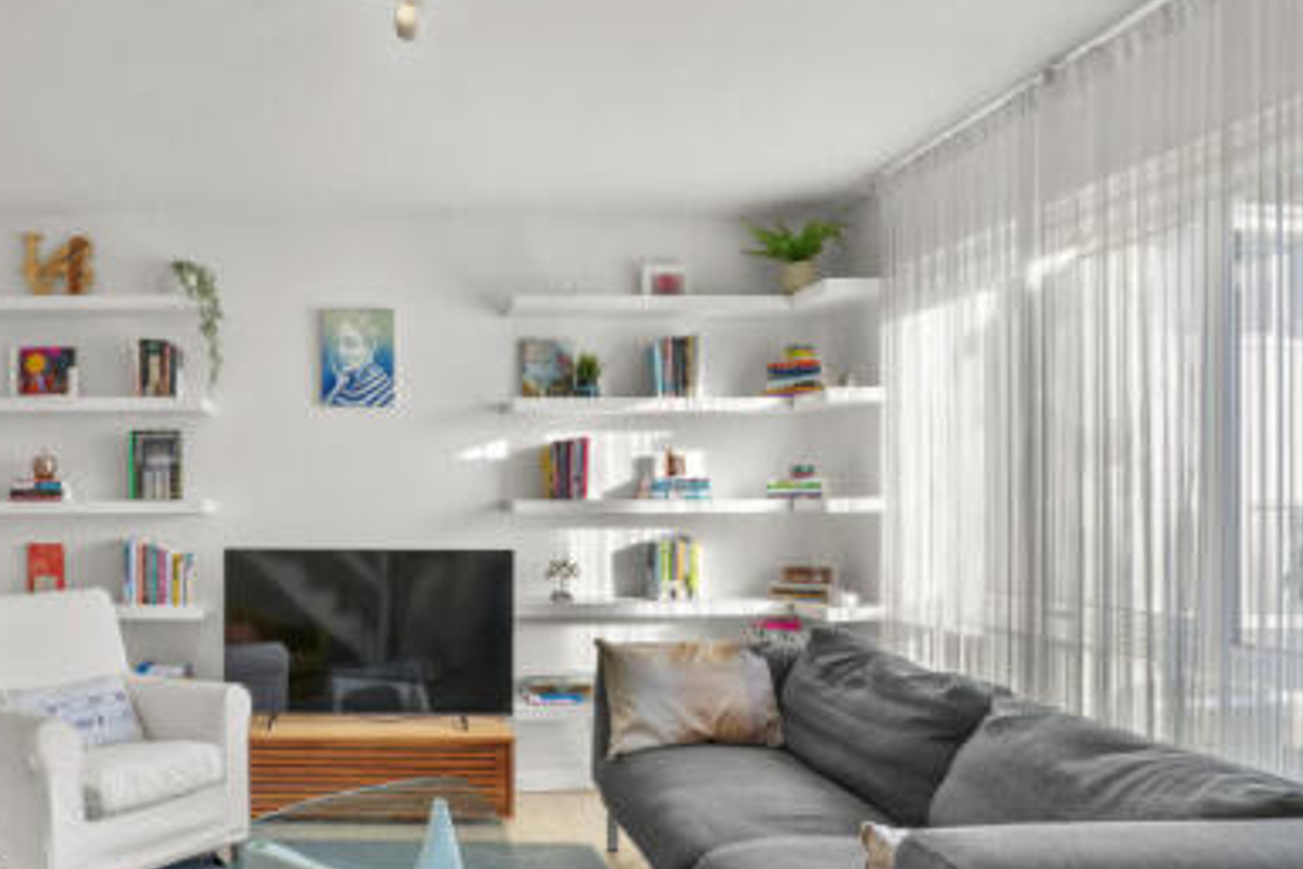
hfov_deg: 60.8
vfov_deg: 44.8
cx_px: 358
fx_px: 1050
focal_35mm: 29
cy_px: 507
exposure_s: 1/8
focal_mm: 17
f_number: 9
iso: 250
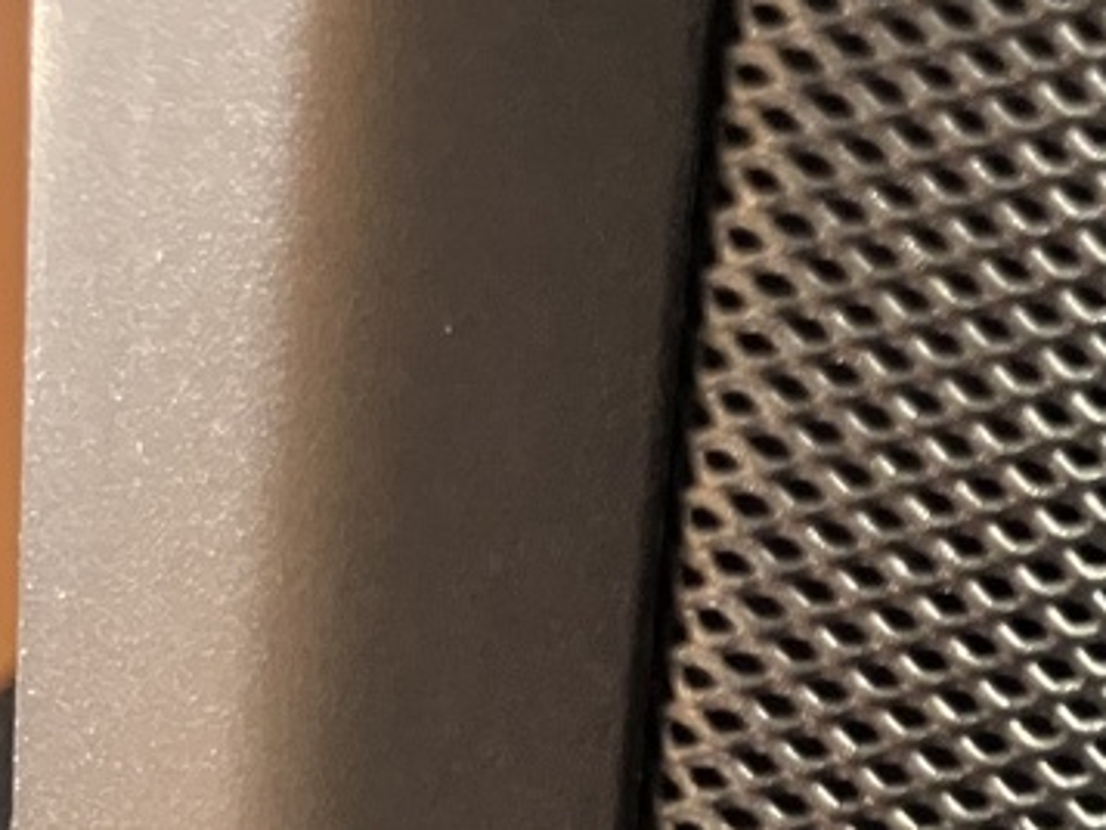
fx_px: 3612
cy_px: 1152
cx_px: 1766
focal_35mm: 113
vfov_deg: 12.6
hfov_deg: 15.7
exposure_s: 1/26
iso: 640
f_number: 1.8
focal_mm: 3.99
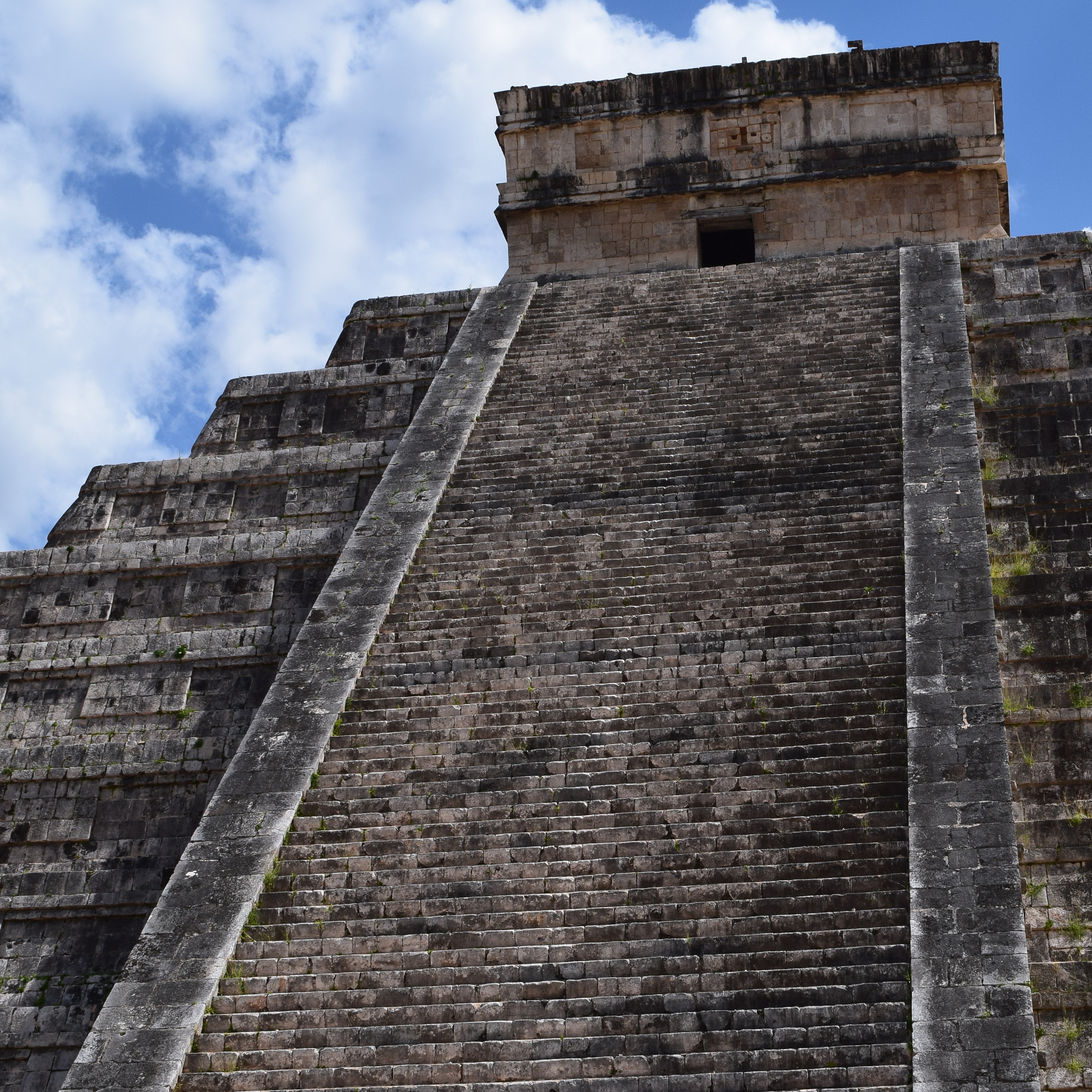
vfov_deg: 28.1
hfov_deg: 28.1
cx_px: 602
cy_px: 591
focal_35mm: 61
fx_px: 2177
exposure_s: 1/500
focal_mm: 26
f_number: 11
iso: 250
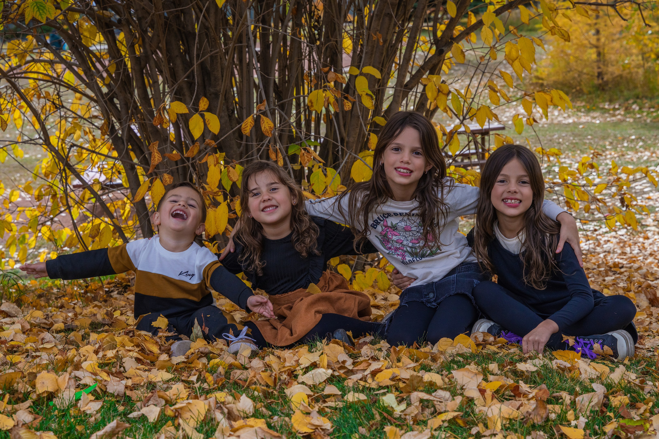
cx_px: 330
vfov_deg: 27.3
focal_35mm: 50
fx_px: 906
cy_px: 220
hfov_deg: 40.0
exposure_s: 1/1250
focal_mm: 49.5
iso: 320
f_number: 5.6
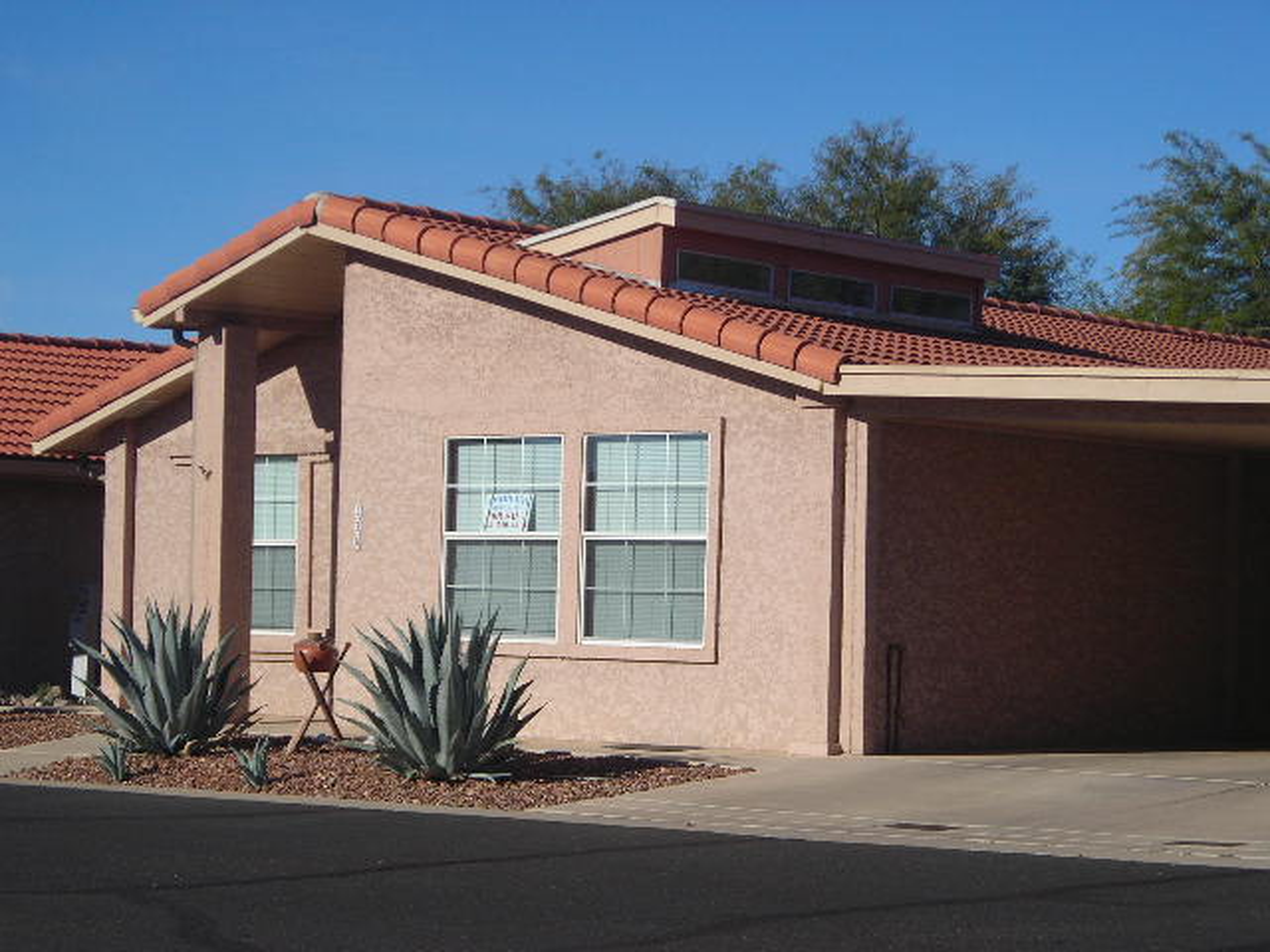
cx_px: 635
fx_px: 3302
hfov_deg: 21.8
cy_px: 476
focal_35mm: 90
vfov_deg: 16.4
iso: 75
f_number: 9.1
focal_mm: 14.8
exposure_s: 1/280
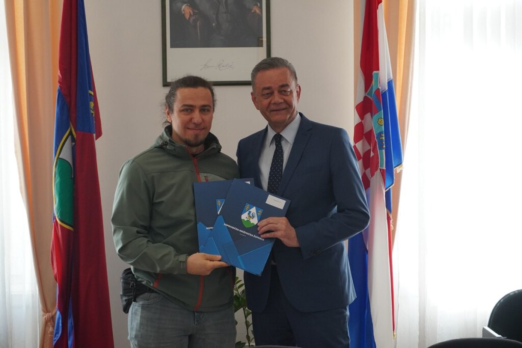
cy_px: 174
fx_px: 1088
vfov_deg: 18.2
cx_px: 261
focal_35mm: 75
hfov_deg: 27.0
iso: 1250
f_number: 5.6
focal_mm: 50
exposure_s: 1/250
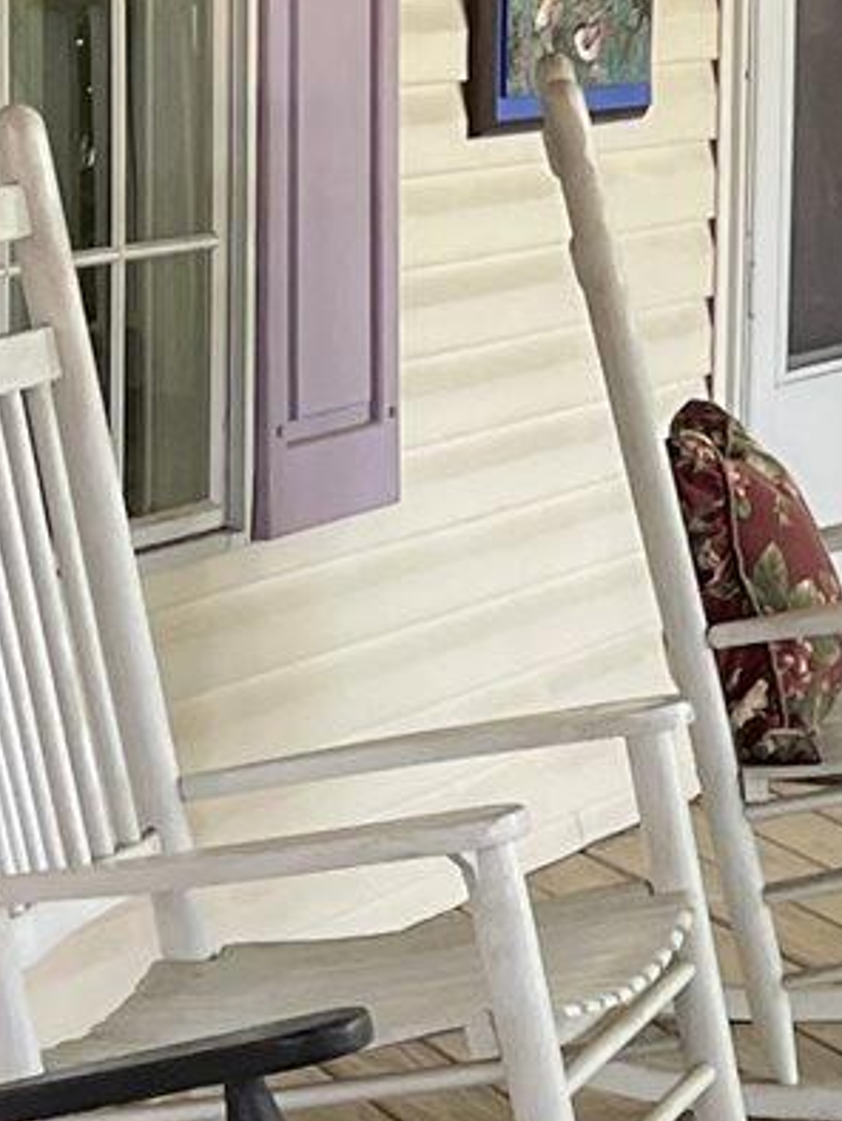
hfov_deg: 9.3
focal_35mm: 152
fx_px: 4924
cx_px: 1539
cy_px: 765
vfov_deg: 13.0
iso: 125
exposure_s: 1/116
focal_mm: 5.1
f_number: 1.6
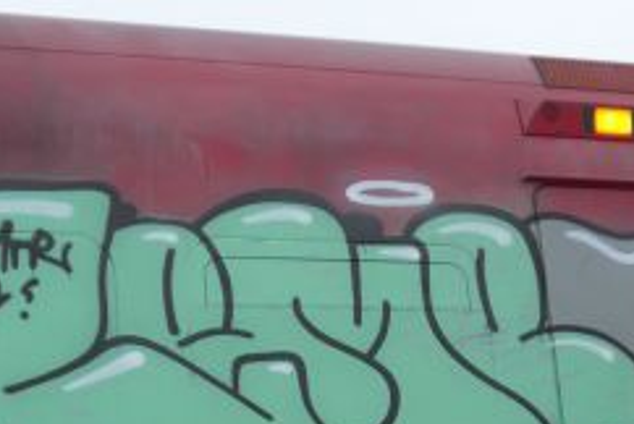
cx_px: 351
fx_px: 1552
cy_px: 404
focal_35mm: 88
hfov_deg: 23.1
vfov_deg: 15.3
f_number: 2.6
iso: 320
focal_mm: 8.4
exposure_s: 1/60
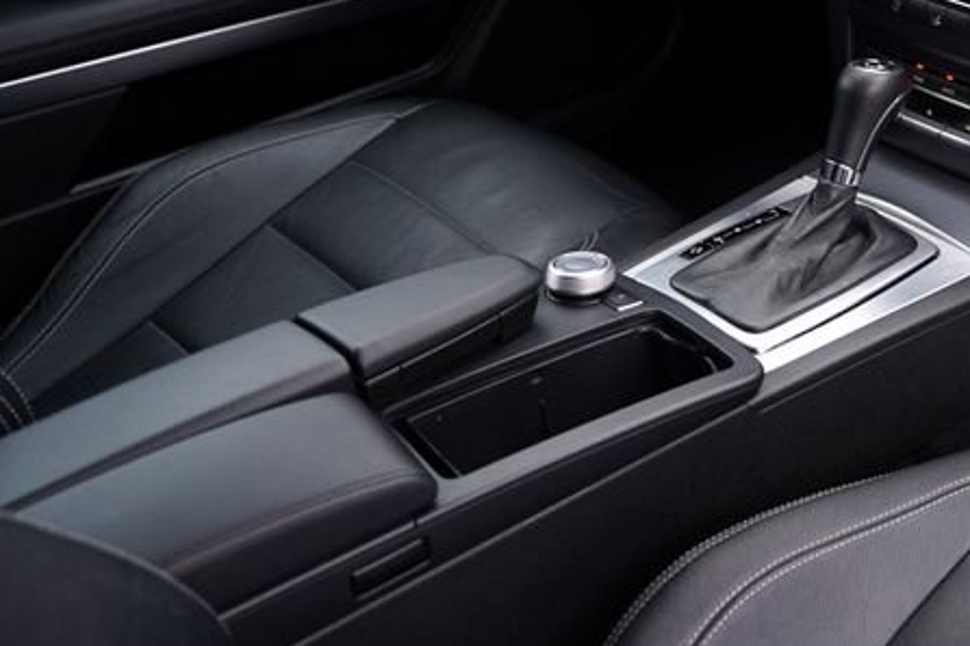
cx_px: 1094
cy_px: -47
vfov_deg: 23.3
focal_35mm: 55
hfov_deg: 31.7
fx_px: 1482
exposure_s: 1/30
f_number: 2.8
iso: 125
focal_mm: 24
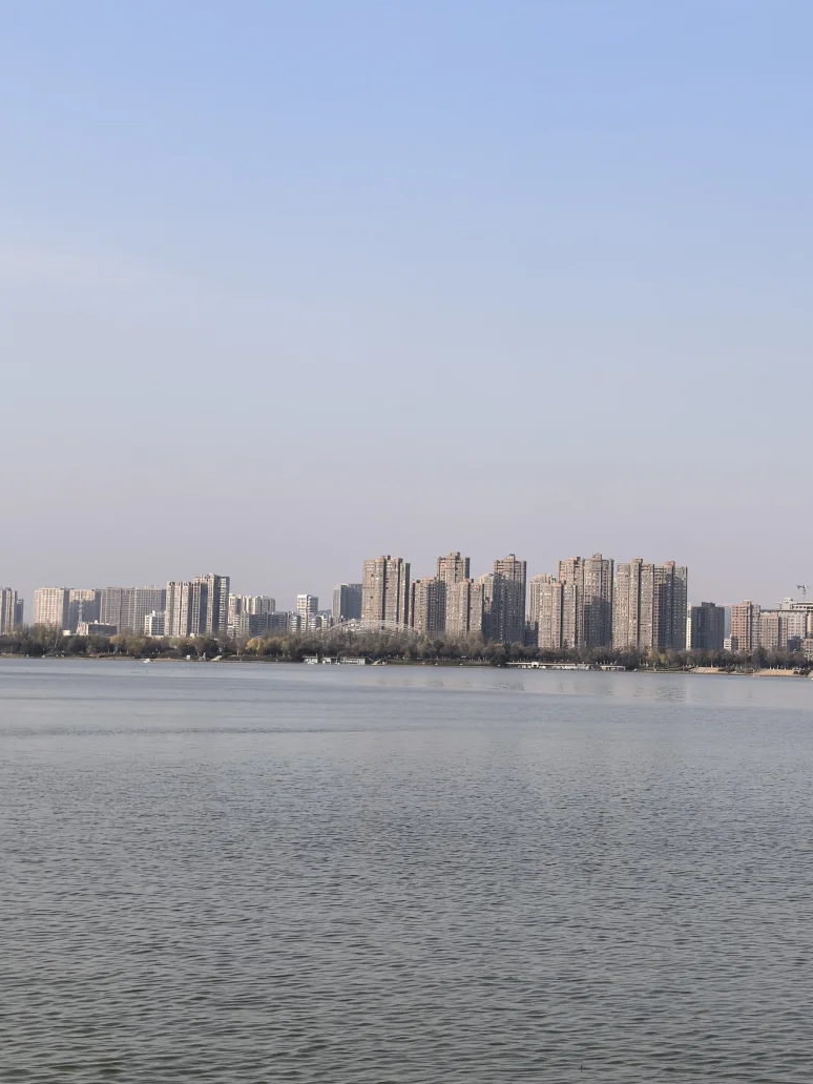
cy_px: 463
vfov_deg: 28.9
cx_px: 547
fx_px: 2098
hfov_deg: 21.8
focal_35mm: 67
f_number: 2
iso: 50
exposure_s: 1/1366
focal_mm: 6.98
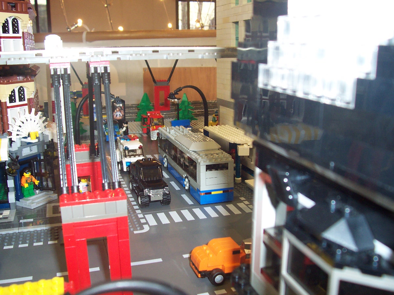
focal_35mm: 37
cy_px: 148
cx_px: 197
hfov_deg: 50.1
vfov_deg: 38.7
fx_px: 421
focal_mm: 5.6
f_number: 2.8
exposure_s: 1/60
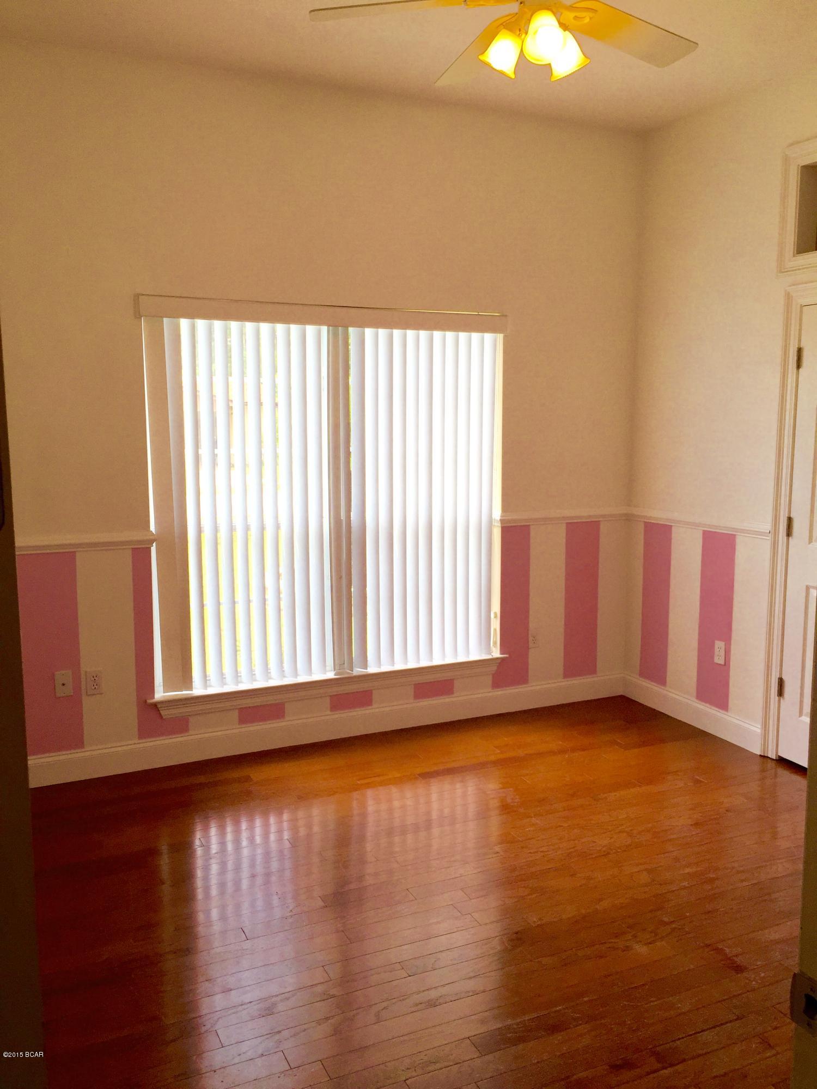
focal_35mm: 29
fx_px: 913
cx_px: 408
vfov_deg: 61.7
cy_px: 544
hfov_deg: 48.2
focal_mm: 4.15
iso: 32
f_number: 2.2
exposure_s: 1/235
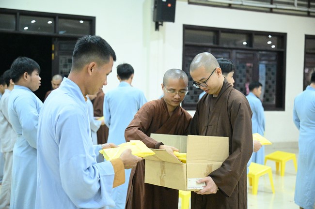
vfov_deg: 25.9
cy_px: 104
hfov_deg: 38.2
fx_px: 455
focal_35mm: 52
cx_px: 158
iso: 20000
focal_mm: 52
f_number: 4
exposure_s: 1/250
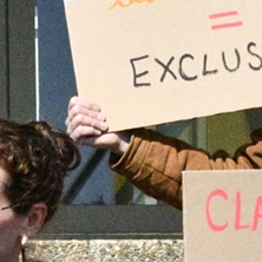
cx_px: -185
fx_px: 3596
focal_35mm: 420
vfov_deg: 4.2
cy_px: 392
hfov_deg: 4.1
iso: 16000
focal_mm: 55
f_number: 22
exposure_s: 1/8000
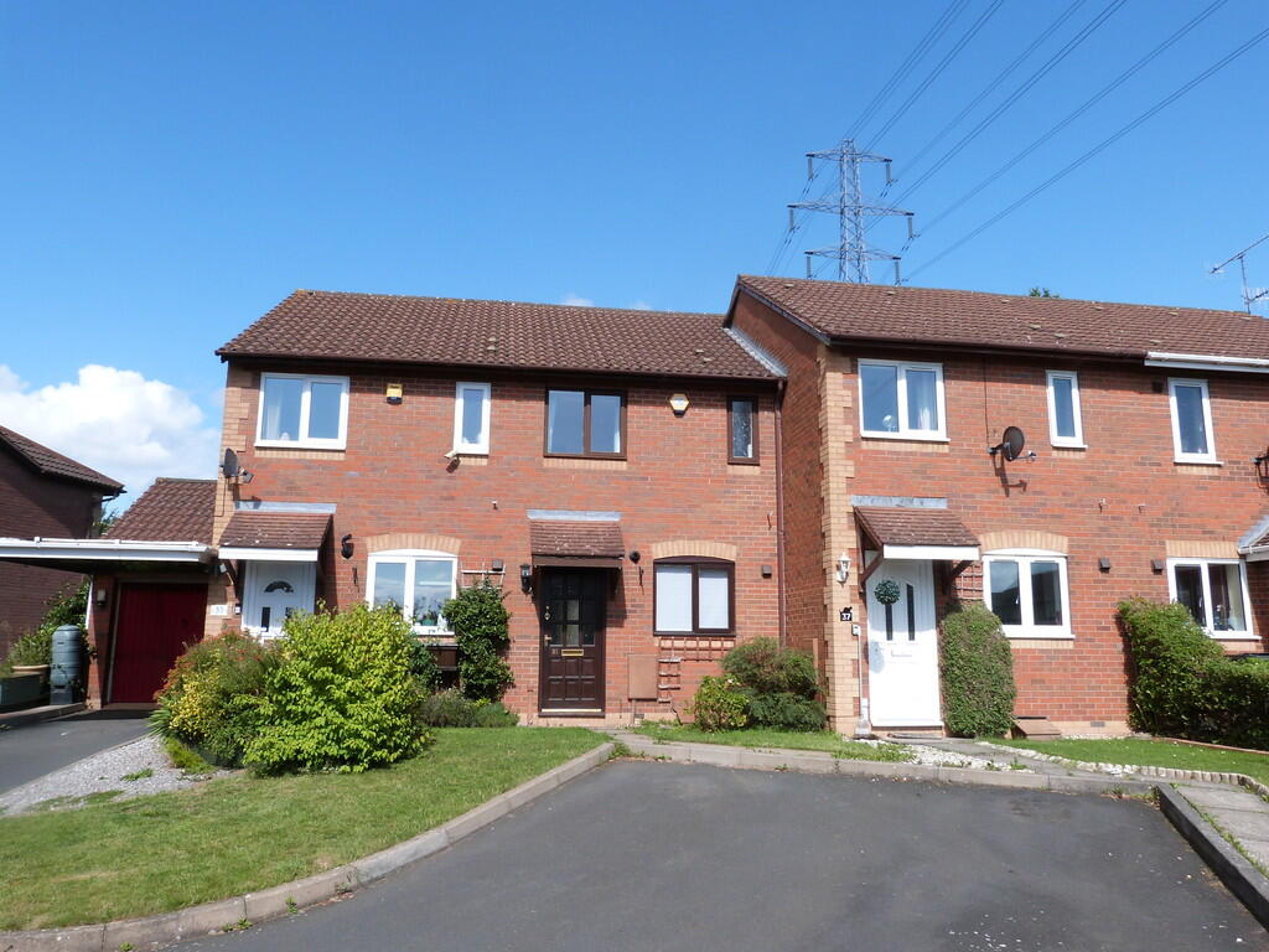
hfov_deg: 69.4
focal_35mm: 25
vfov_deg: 54.9
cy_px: 476
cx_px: 634
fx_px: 916
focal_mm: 4.5
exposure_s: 1/320
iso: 100
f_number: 5.6
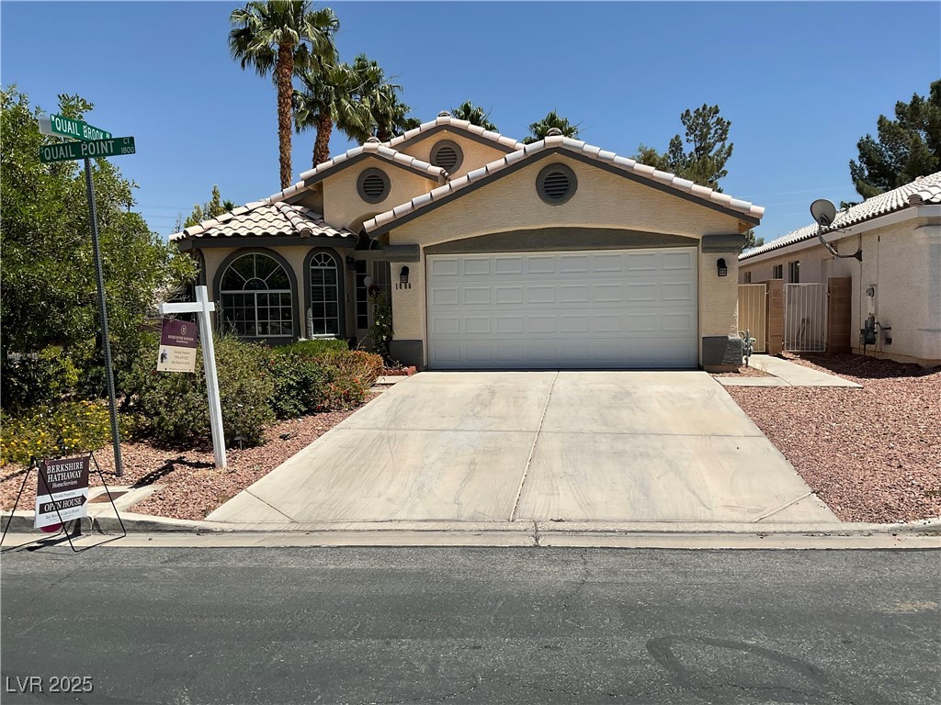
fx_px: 788
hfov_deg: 61.7
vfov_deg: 48.2
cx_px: 470
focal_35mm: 29
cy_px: 352
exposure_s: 1/3534
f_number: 1.8
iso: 16
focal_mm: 3
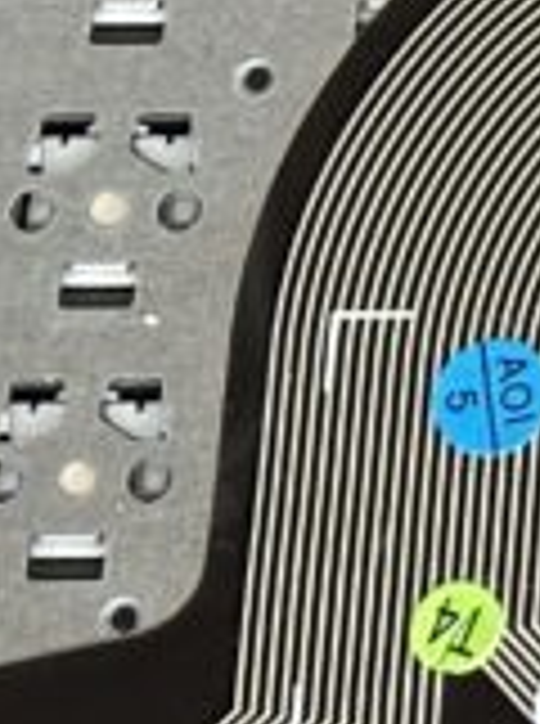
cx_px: 1894
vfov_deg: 6.4
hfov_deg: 4.5
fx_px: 6390
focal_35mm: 306
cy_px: -526
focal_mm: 6.86
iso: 320
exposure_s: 1/33
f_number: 1.78
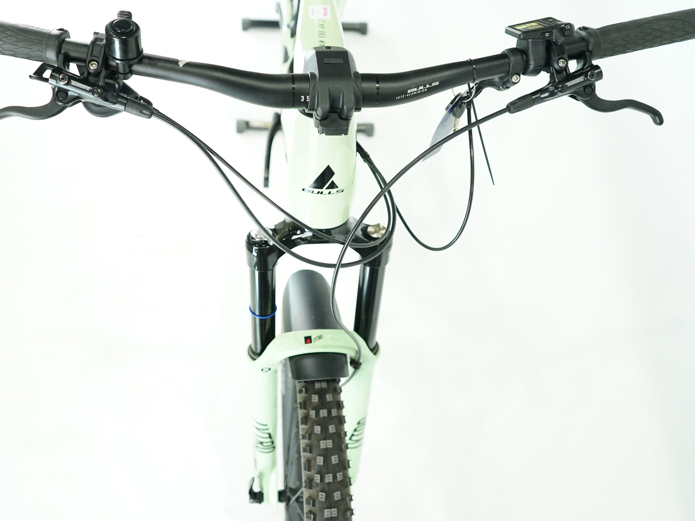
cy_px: 263
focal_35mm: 32
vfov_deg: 44.2
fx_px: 642
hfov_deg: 56.7
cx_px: 314
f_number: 4
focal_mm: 29
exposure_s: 1/200
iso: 2000
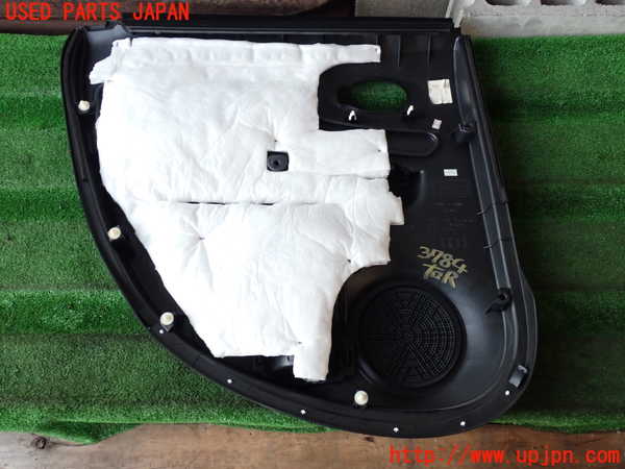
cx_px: 312
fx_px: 578
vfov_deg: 44.2
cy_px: 234
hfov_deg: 56.8
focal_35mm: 32
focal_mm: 5.79
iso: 400
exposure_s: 1/30
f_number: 9
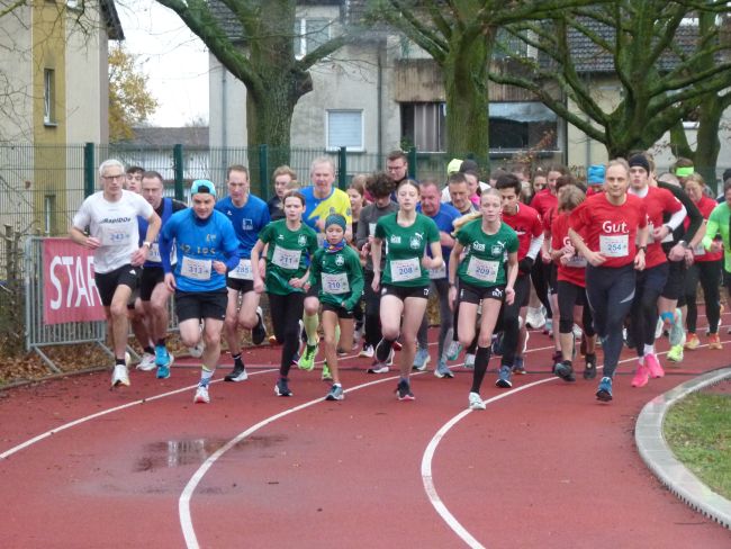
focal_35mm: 163
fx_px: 3443
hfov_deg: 12.1
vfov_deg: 9.1
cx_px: 366
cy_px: 274
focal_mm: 29.4
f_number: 3.7
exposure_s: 1/160
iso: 400
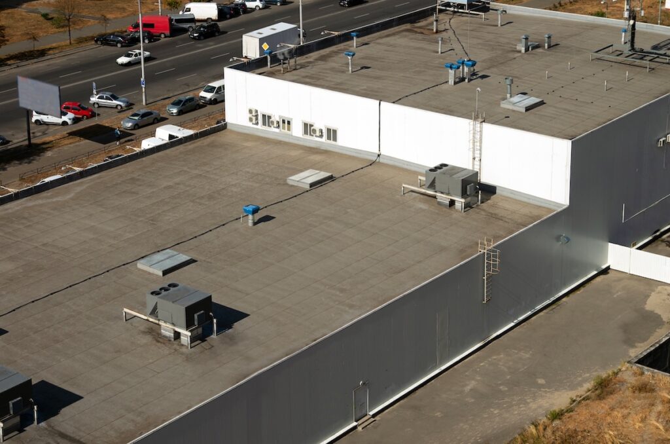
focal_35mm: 75
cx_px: 335
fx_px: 1393
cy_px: 222
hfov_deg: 27.0
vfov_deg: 18.1
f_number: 8
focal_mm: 50
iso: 200
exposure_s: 1/1000
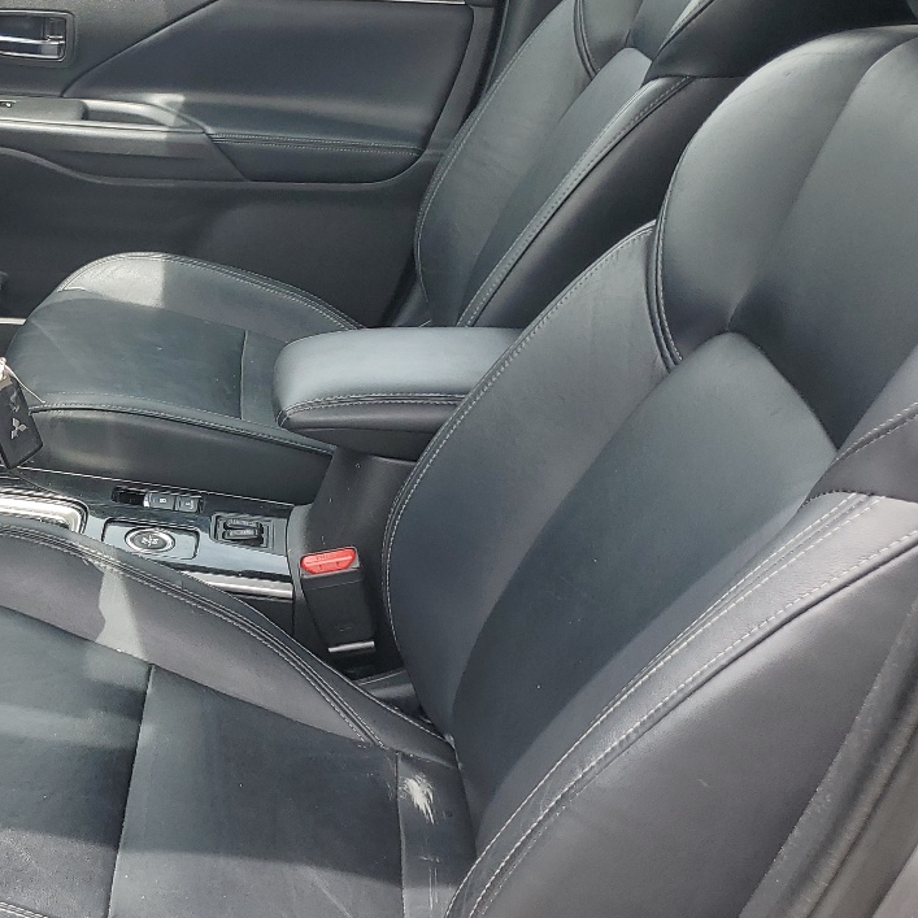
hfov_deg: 30.4
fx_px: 1560
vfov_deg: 32.8
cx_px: -6
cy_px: 475
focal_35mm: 52
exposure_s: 1/667
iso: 50
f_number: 1.5
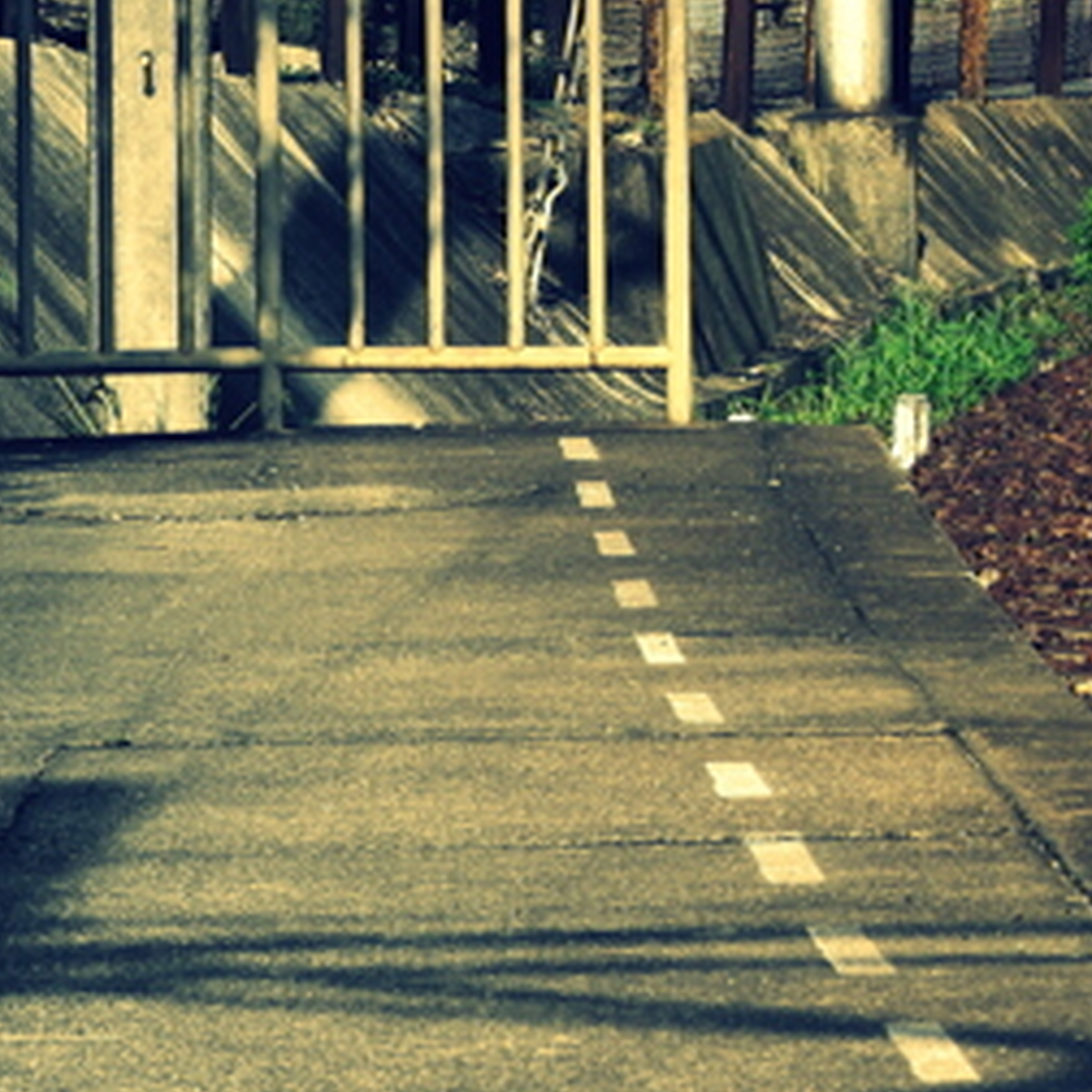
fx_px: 12920
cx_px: 2132
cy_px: 299
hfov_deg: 4.8
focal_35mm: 362
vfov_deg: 4.8
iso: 100
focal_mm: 70
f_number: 7.1
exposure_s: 1/320
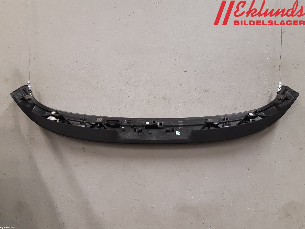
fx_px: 229
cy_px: 114
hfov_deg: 67.3
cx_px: 152
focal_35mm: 26
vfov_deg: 53.1
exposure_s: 1/50
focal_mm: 3.93
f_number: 1.7
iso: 160
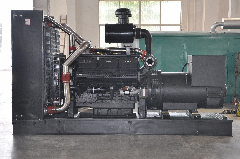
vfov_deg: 15.7
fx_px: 579
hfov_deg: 23.4
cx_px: 120
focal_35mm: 87
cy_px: 80
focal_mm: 58
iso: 800
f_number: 5
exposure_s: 1/100
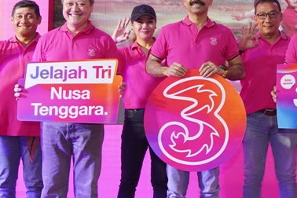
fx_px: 759
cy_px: 23
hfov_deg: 21.9
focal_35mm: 92
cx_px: 237
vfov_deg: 14.7
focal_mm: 34
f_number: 4
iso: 1250
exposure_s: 1/100
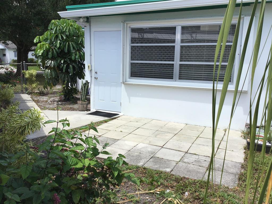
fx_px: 244
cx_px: 136
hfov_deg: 58.4
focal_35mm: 31
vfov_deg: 45.4
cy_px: 102
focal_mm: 3.3
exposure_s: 1/1072
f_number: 2.4
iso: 25
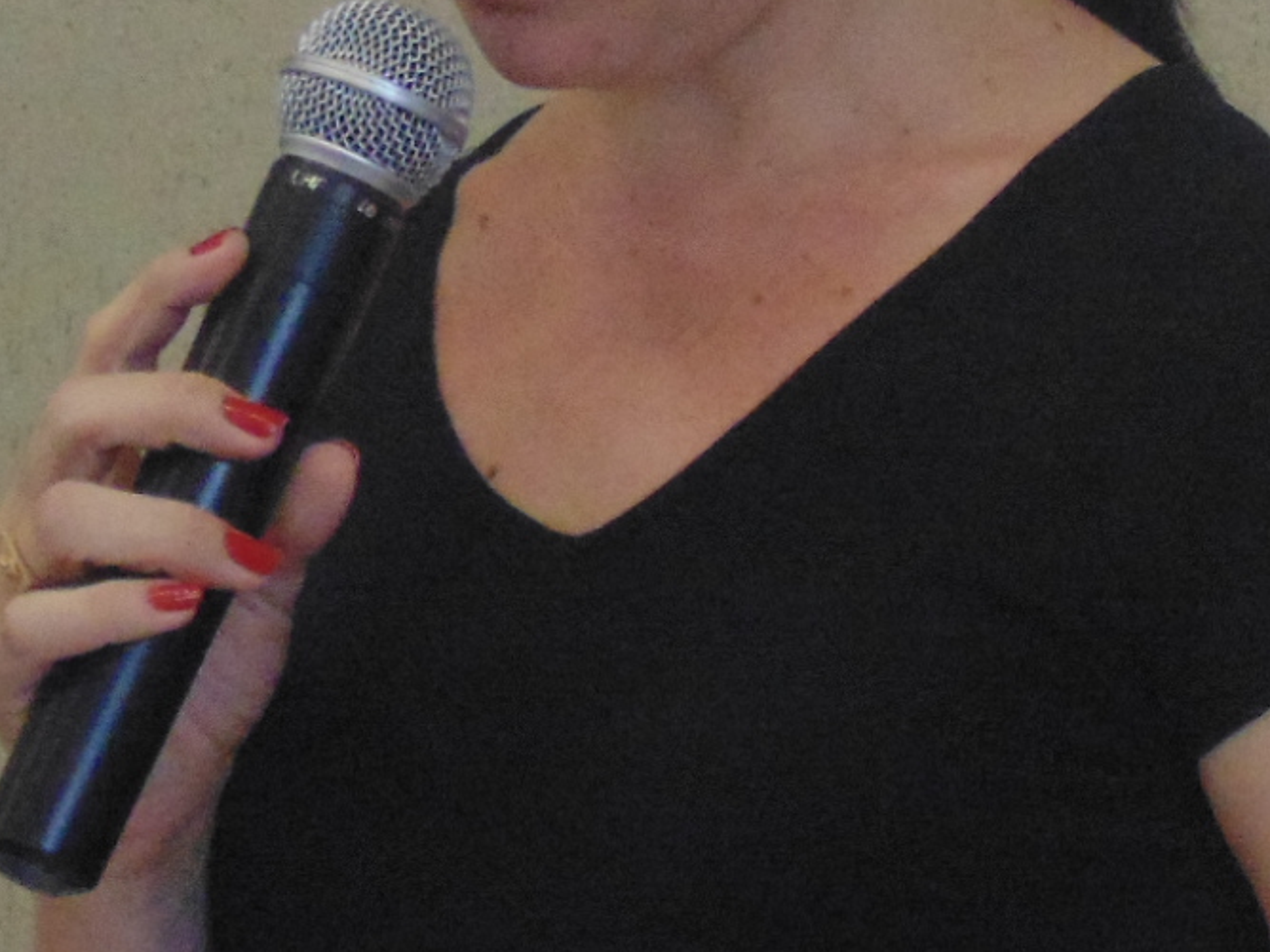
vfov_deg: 3.2
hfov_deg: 4.3
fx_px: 16950
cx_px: 281
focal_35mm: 462
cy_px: -635
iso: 400
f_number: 4.8
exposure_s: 1/30
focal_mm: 21.3
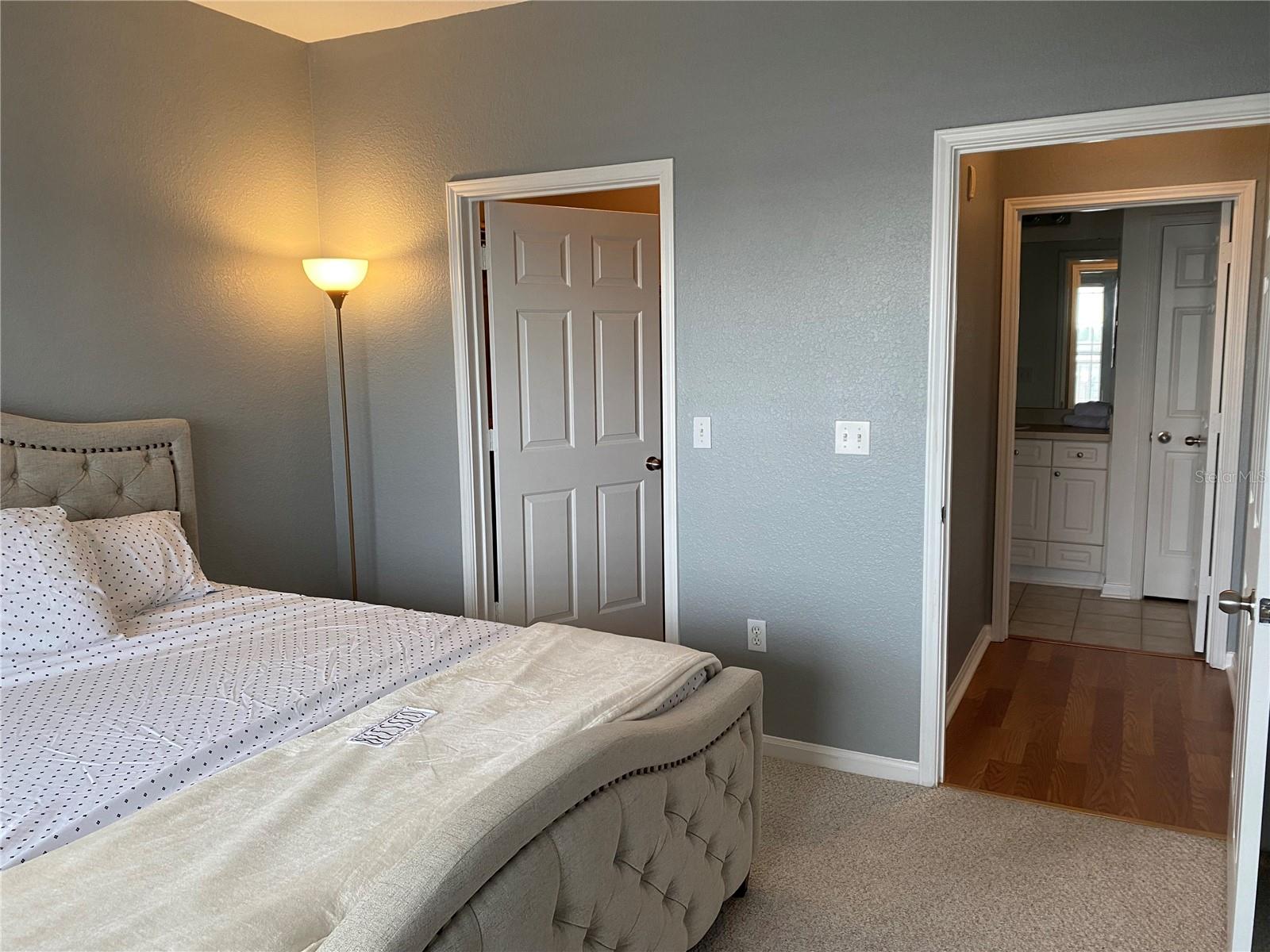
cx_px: 635
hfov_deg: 67.3
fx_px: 954
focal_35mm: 26
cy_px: 476
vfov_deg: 53.1
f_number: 1.8
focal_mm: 4.25
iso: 100
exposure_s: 1/60
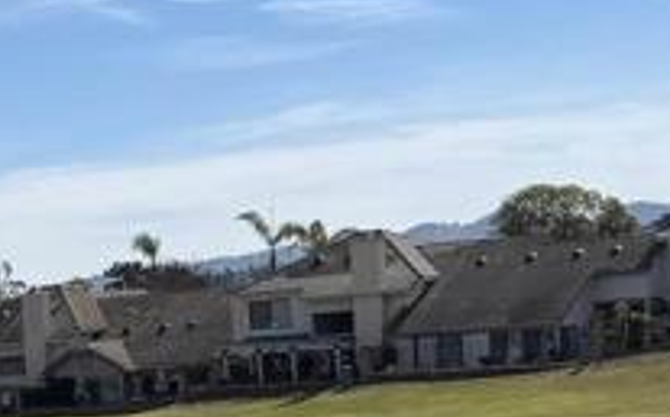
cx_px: -395
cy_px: 427
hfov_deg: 15.1
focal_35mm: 126
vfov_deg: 10.3
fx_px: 2299
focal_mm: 6.76
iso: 80
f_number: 1.78
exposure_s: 1/7353
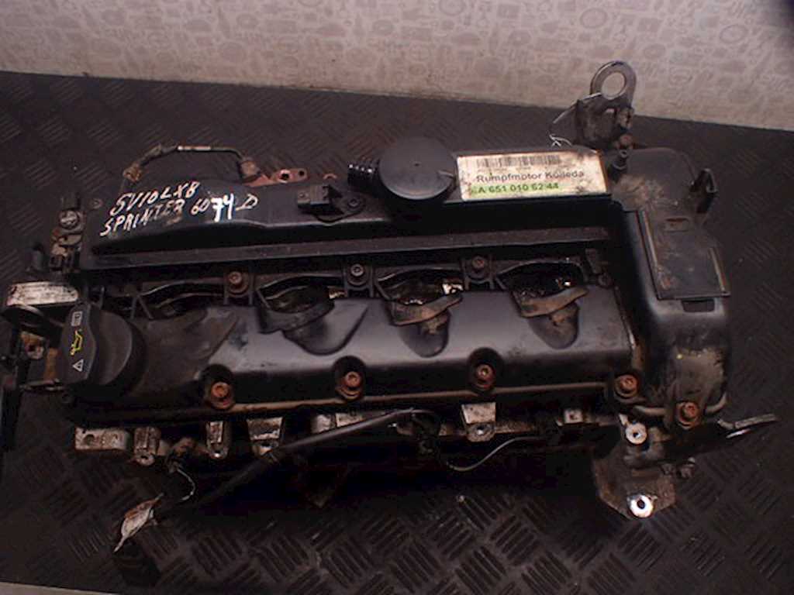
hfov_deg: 60.0
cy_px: 298
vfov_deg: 46.8
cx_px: 397
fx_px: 688
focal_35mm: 30
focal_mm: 5.5
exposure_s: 1/125
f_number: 2.3
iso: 400
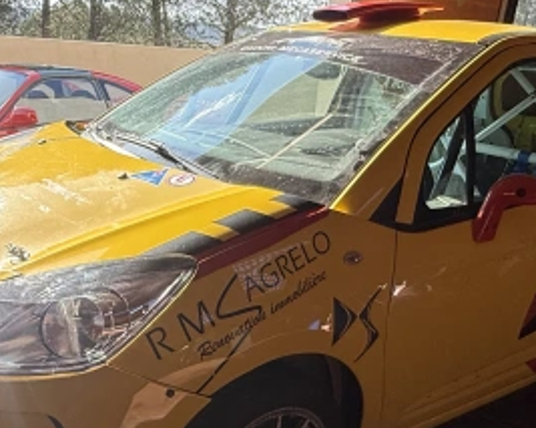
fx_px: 650
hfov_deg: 44.8
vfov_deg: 35.2
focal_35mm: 41
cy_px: 348
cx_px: 237
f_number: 2.2
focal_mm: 2.22
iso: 64
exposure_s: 1/472
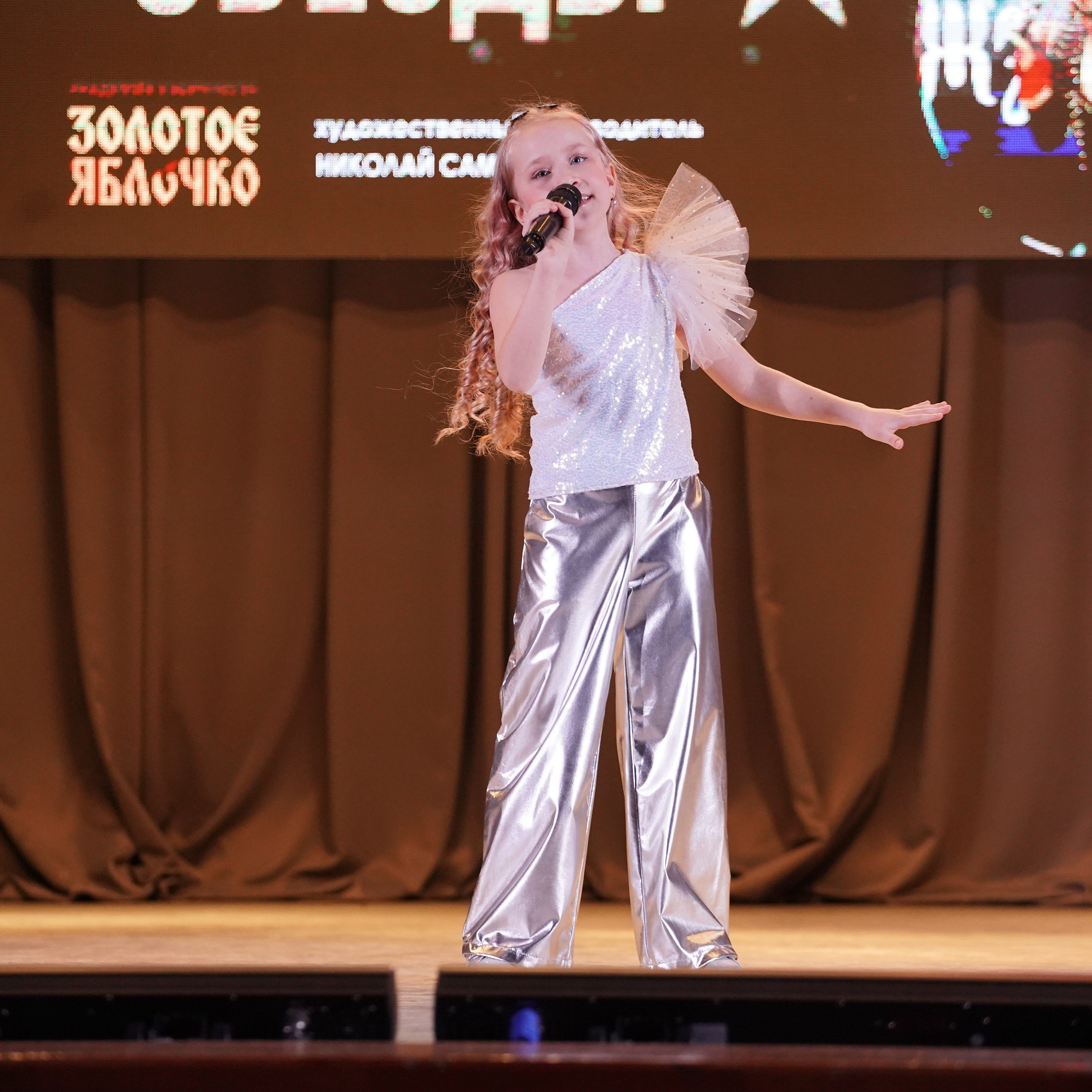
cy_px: 546
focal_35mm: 161
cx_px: 557
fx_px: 5746
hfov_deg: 10.9
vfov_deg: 10.9
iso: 3200
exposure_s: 1/500
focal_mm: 126
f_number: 4
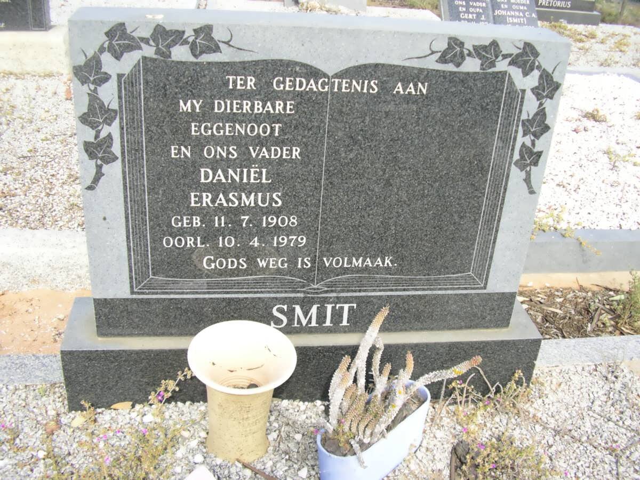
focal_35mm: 38
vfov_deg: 37.7
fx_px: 703
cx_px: 320
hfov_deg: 49.0
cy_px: 240
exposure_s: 1/160
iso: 50
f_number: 2.9
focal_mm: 5.8
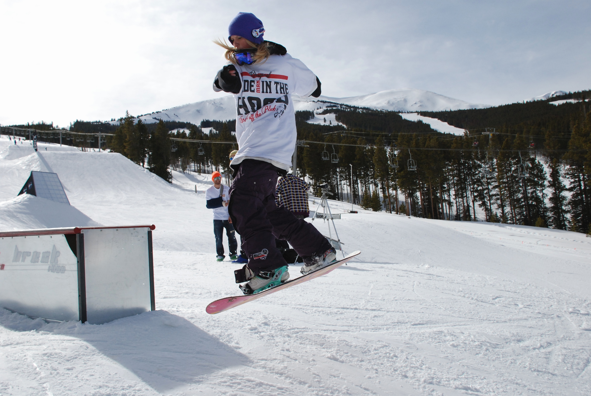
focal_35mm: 33
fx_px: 542
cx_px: 296
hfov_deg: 57.2
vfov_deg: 40.1
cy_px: 198
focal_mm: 22
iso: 500
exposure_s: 1/2000
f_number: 8
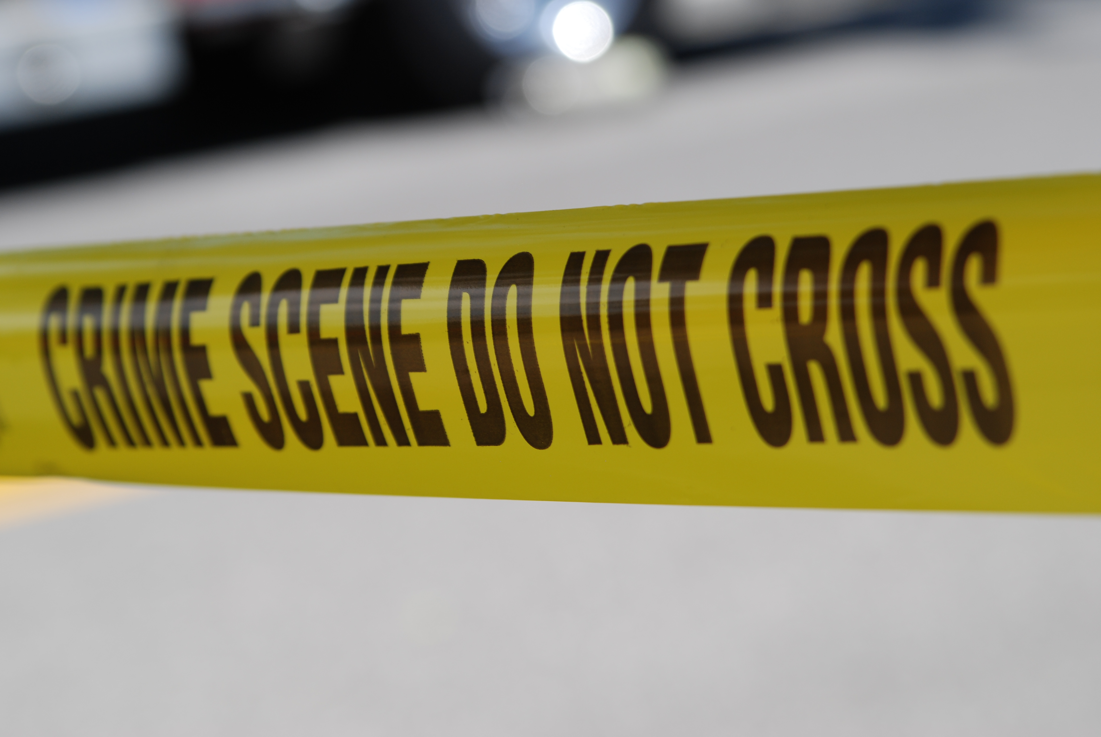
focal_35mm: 112
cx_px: 550
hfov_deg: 18.2
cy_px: 368
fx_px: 3445
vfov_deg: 12.2
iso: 100
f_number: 5
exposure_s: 1/400
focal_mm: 75
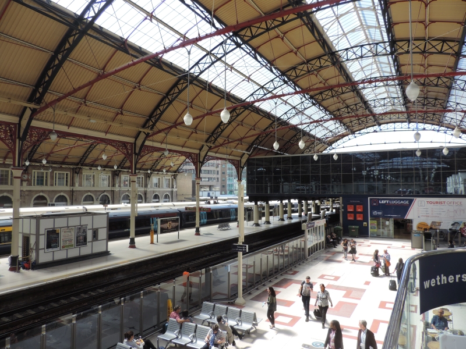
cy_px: 174
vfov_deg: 56.8
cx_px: 233
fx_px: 323
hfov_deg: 71.6
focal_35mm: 24
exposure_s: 1/250
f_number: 3
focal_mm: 4.3
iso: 80
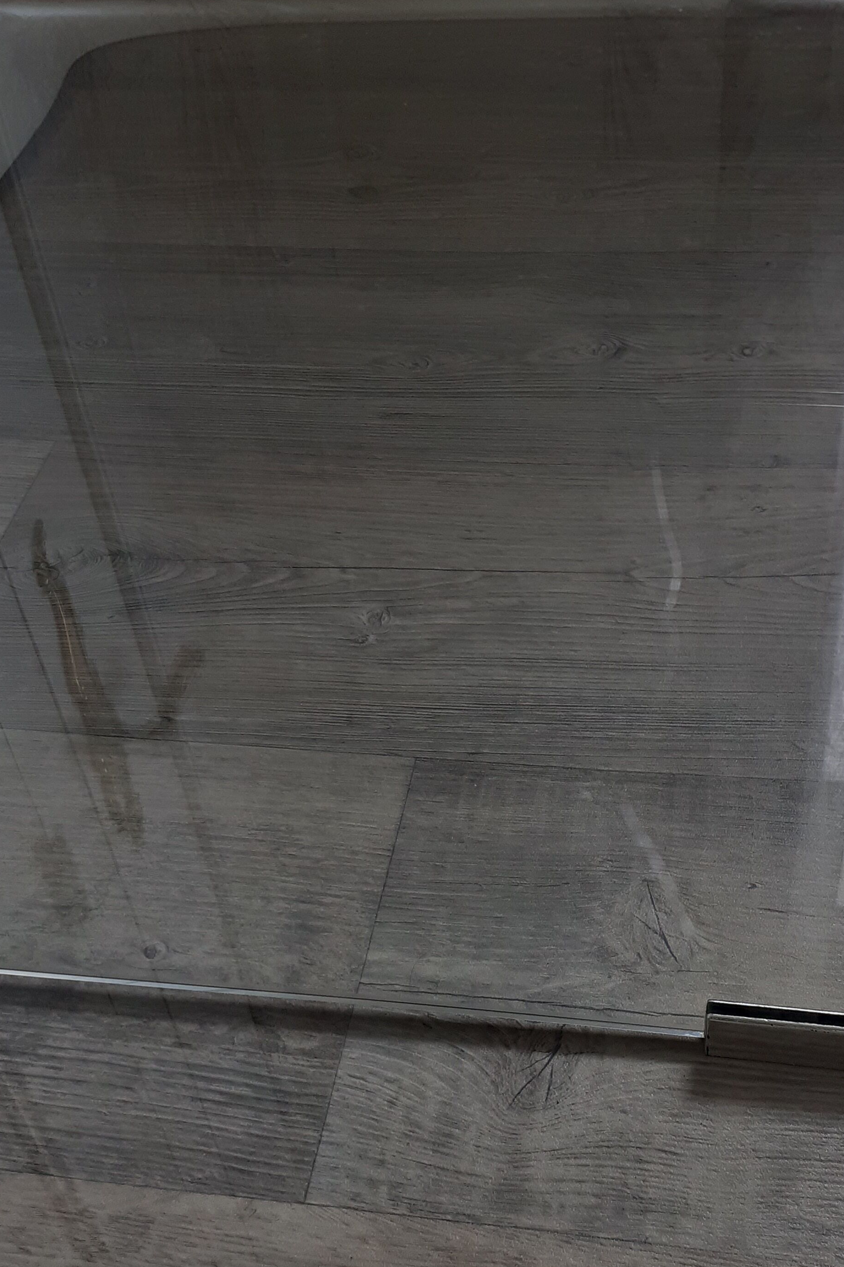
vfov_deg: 46.3
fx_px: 1477
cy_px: 729
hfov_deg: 31.9
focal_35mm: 42
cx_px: 440
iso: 50
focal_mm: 3.6
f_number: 1.9
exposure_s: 1/100
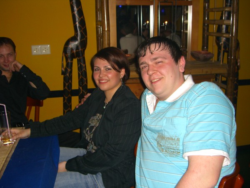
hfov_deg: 49.0
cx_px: 125
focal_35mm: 38
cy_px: 94
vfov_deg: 37.7
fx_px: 274
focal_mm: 7.9
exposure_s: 1/60
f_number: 2.8
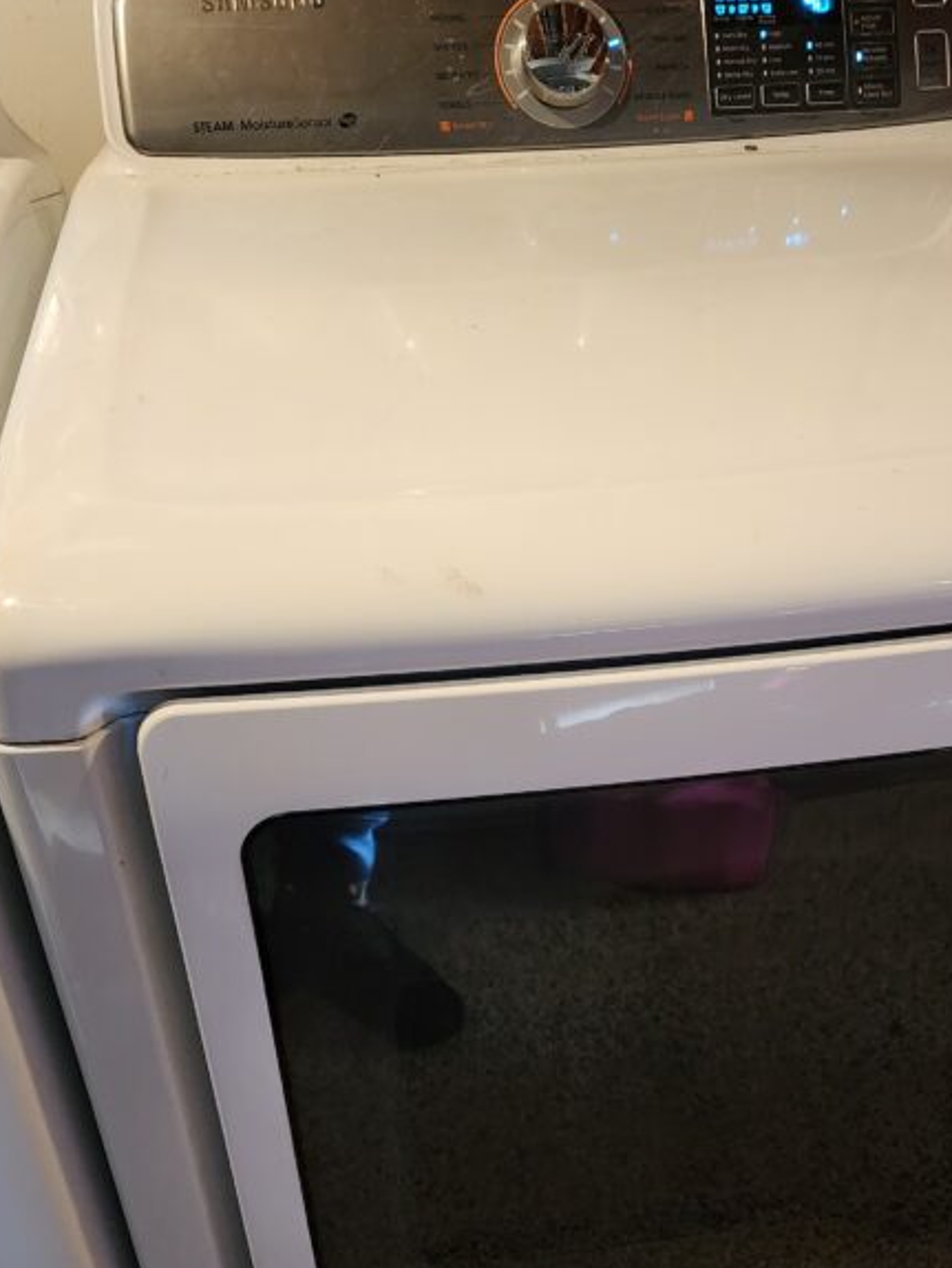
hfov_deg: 34.9
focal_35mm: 41
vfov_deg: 45.4
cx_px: 610
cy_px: 793
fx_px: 1502
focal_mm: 6.4
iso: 800
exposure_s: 1/60
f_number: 1.8
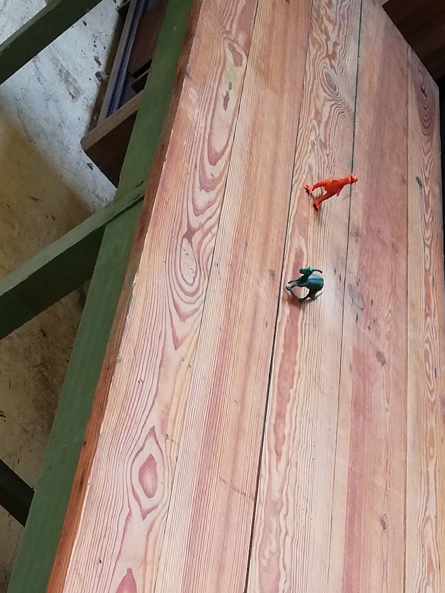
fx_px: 1474
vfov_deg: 21.7
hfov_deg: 17.1
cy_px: 627
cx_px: 132
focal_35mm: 86
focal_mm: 3.81
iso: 160
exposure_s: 1/50
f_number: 2.2
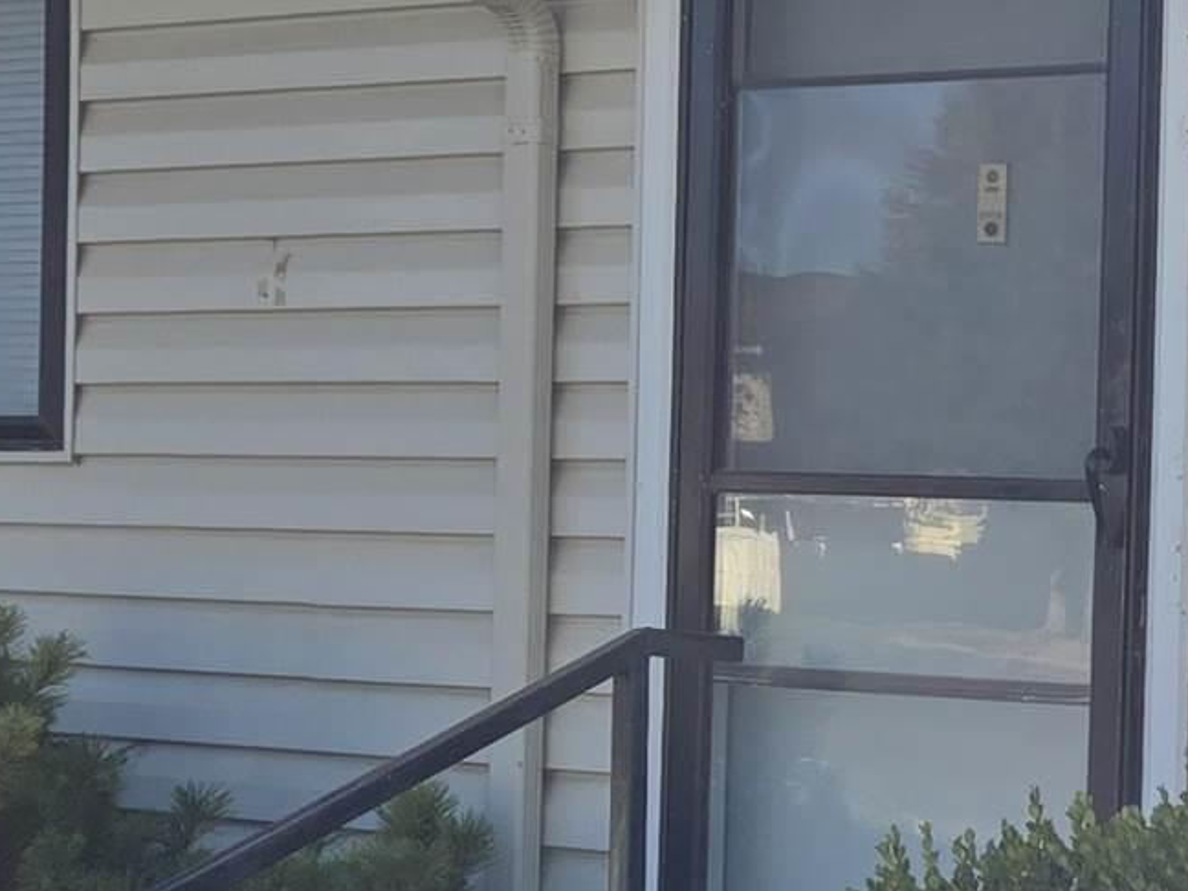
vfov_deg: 13.6
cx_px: 1446
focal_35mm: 109
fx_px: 3741
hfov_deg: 17.2
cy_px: 614
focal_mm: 5.4
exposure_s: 1/1321
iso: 25
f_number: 1.8
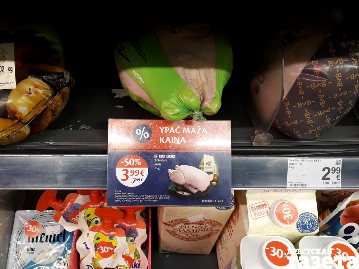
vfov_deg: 51.4
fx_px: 280
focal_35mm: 27
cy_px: 134
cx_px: 180
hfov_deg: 65.3
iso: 50
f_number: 1.9
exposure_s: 1/50
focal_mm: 3.6
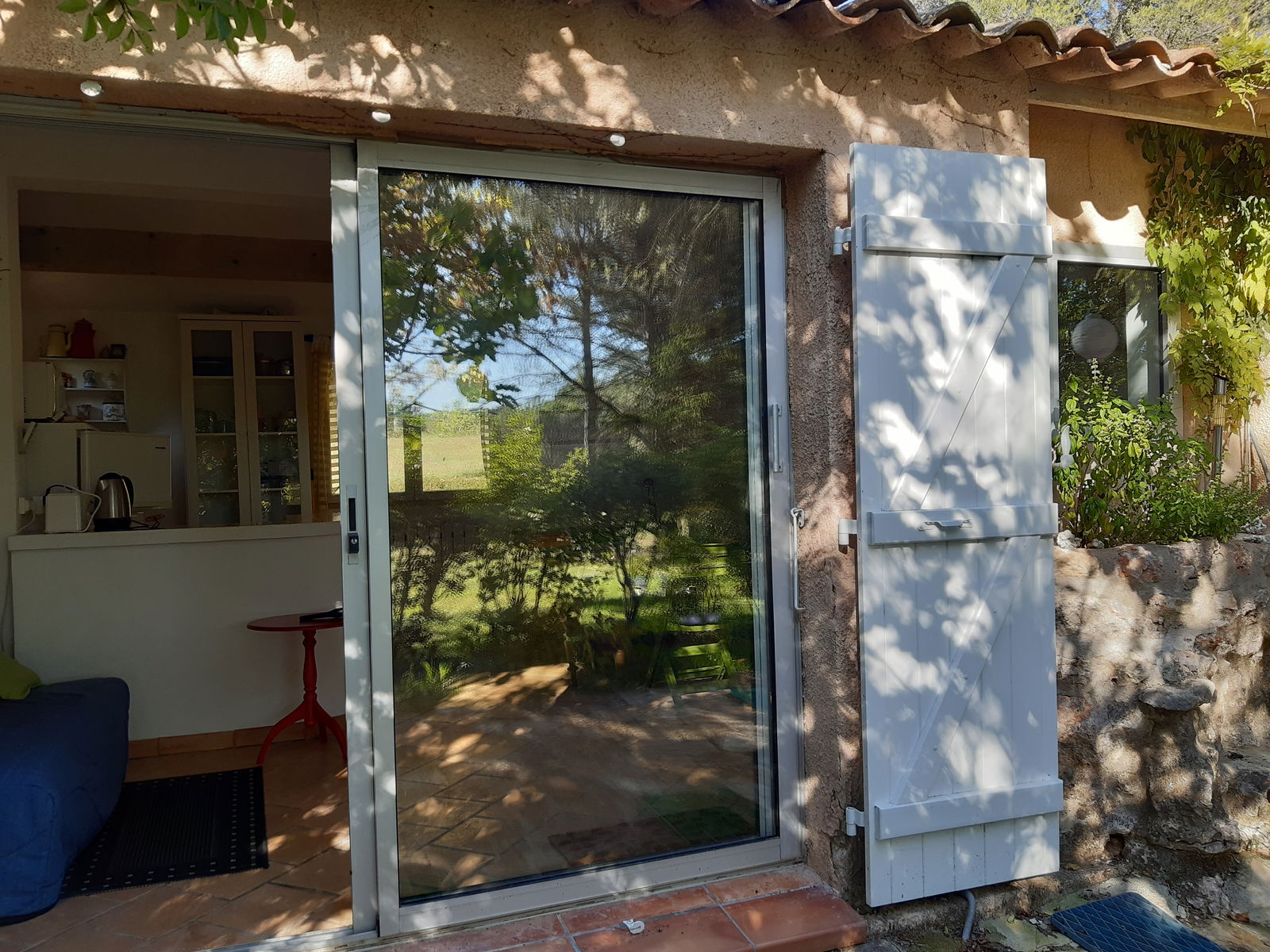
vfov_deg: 53.1
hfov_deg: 67.3
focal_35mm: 26
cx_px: 635
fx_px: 954
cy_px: 476
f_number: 1.7
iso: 40
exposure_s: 1/217
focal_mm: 3.92
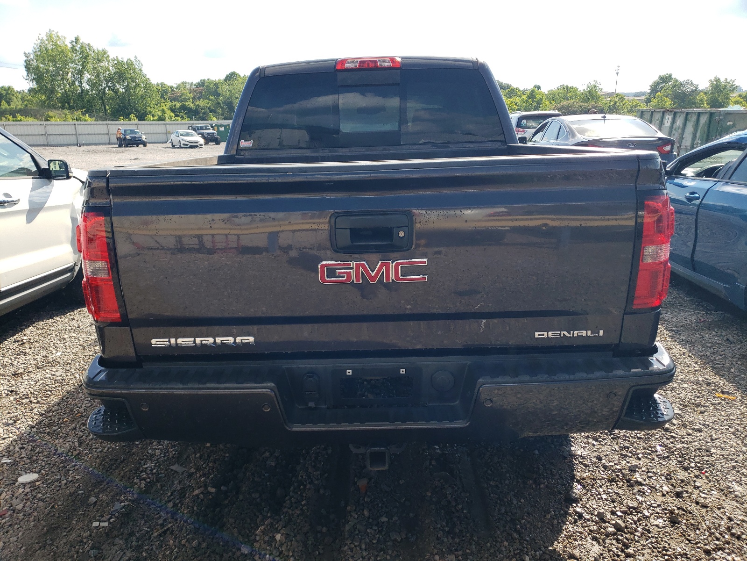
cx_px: 374
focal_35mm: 26
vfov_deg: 53.1
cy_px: 280
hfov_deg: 67.3
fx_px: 561
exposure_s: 1/1667
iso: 50
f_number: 1.5
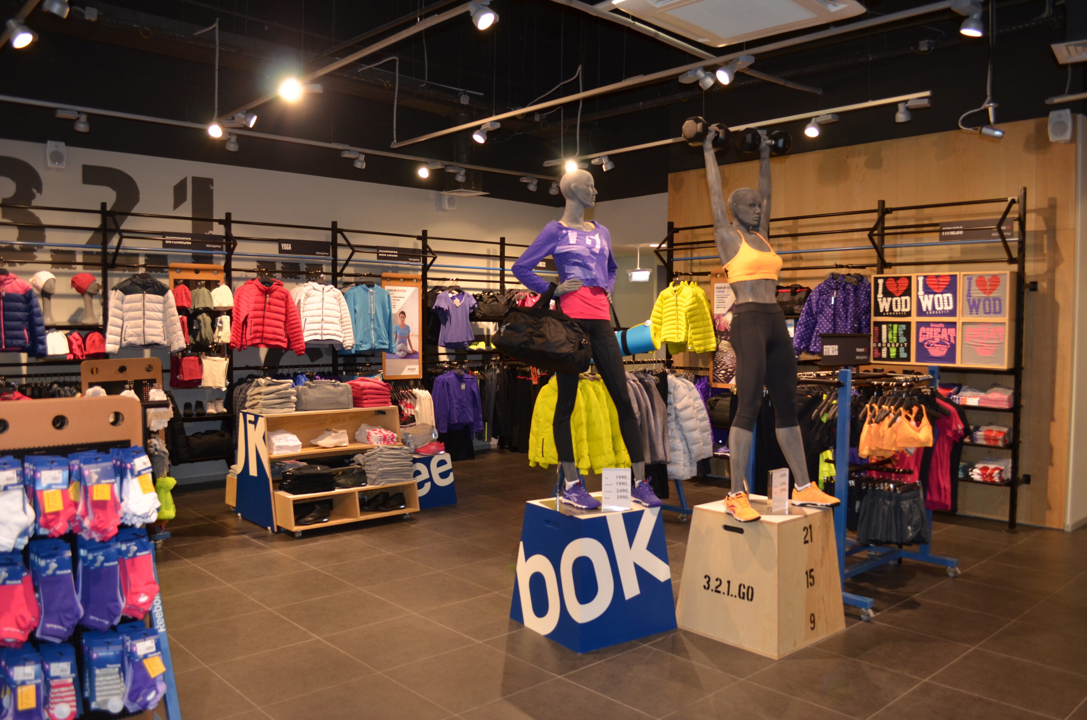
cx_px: 544
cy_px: 360
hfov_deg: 67.5
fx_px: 814
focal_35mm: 27
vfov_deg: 47.7
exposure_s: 1/125
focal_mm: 18
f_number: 3.5
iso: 400
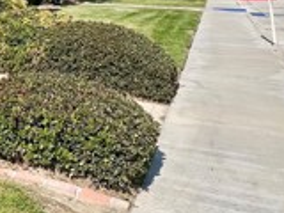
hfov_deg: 32.0
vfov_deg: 25.6
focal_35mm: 52
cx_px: -37
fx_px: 427
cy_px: -30
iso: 32
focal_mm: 1.57
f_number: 1.8
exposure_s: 1/1783
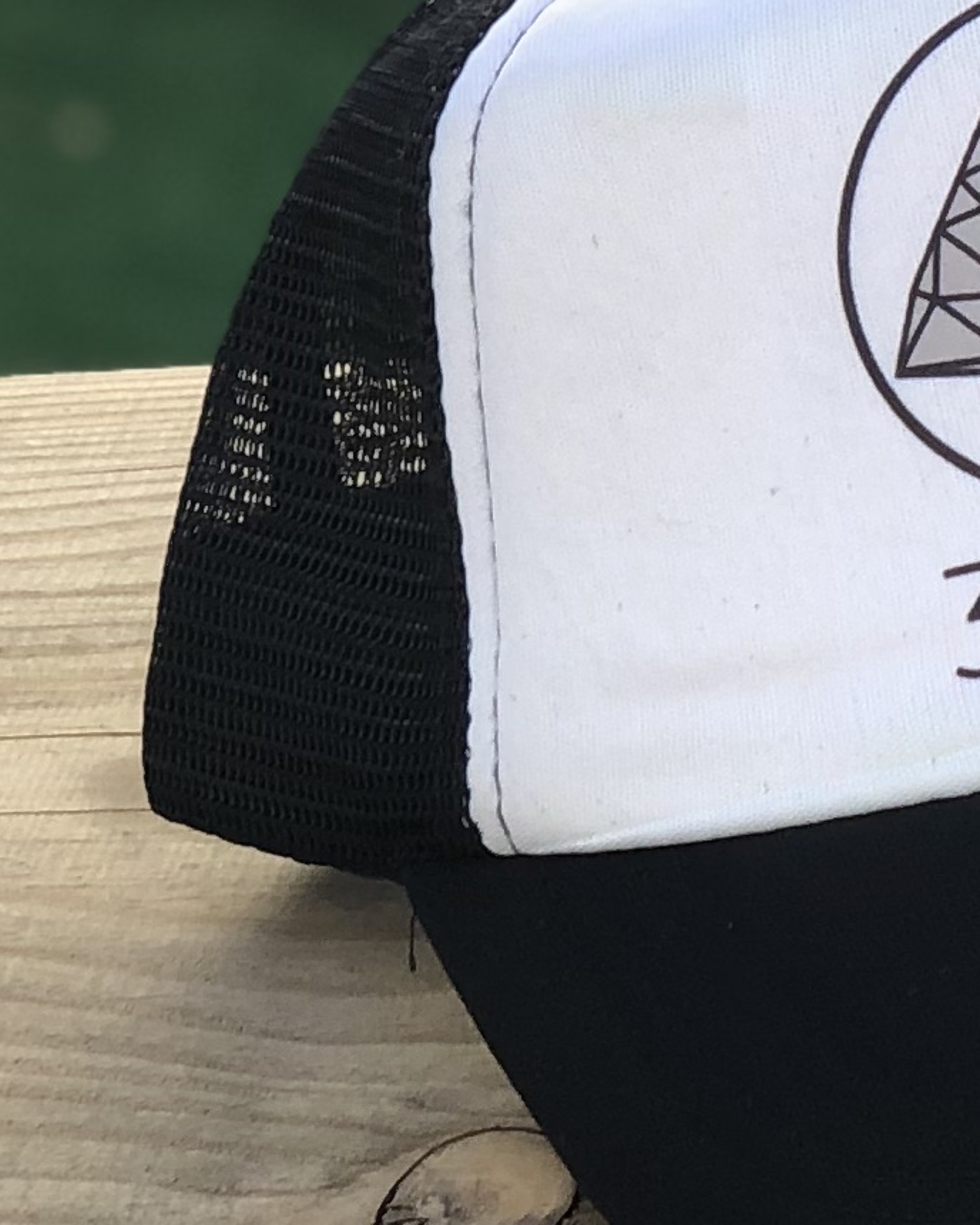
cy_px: 751
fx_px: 8629
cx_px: 2041
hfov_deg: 6.3
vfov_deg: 8.1
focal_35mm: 238
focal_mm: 6
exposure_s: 1/120
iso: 16
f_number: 2.4
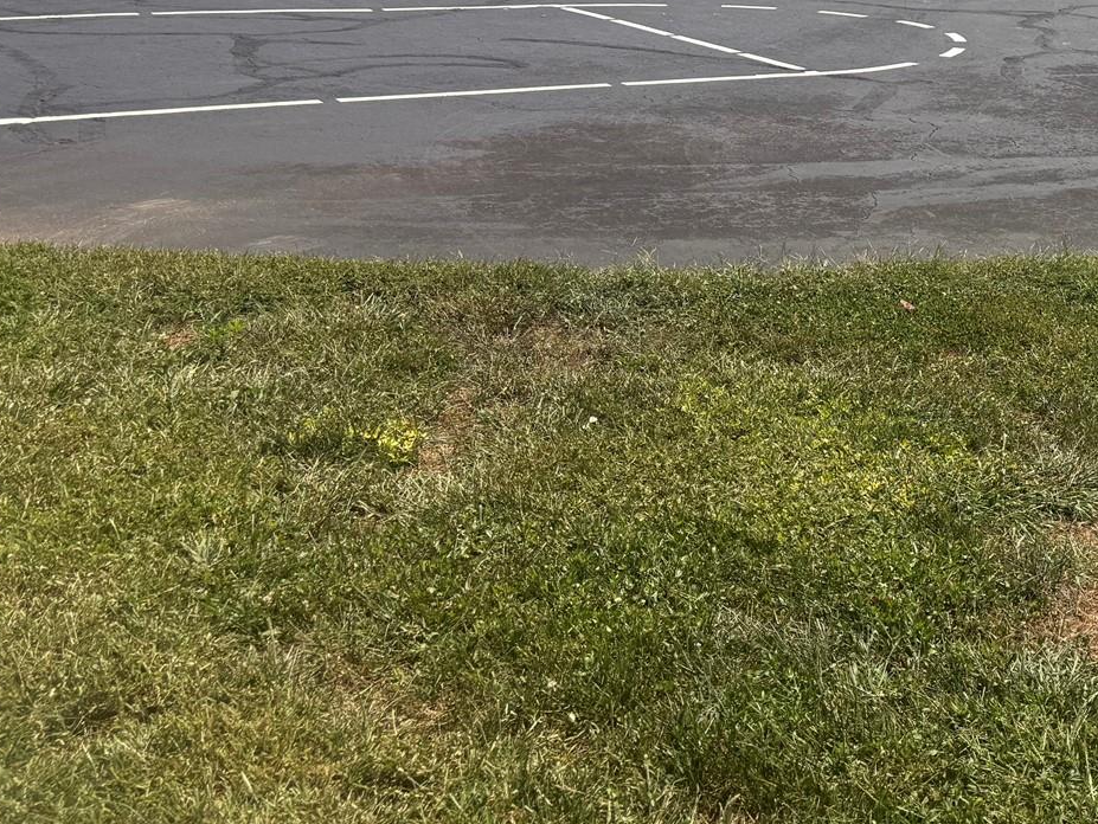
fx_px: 1682
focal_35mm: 53
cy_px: -66
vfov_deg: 25.6
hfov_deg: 33.9
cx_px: 1025
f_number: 1.78
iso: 80
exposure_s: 1/6711
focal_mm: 6.76
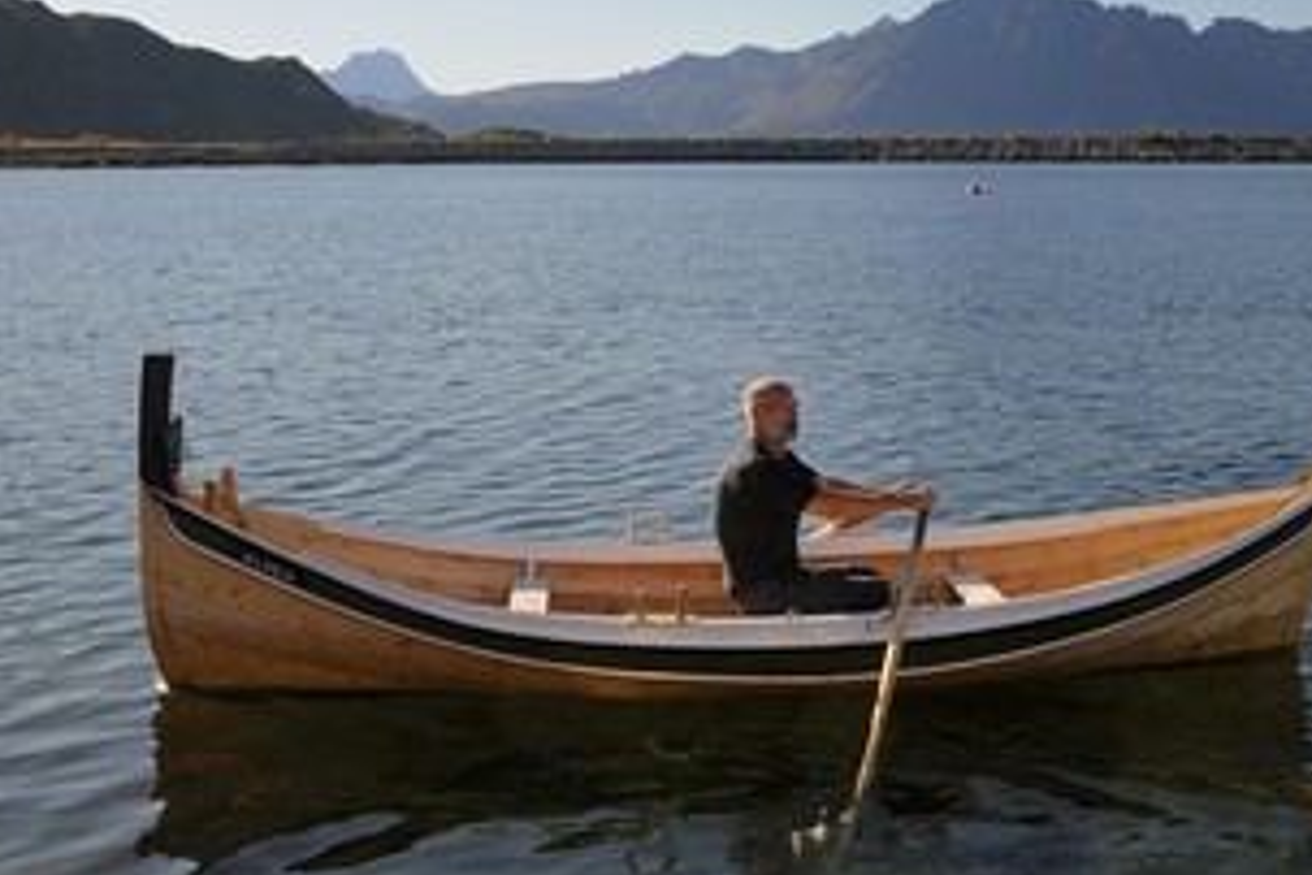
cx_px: 732
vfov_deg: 31.2
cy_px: 425
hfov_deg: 45.4
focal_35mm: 43
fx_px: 1567
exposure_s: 1/160
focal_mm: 31
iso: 200
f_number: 16
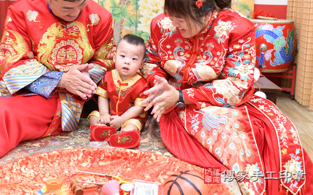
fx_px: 401
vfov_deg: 27.2
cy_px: 61
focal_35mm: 47
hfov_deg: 42.4
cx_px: 120
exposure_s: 1/200
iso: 1000
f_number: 4.5
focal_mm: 35
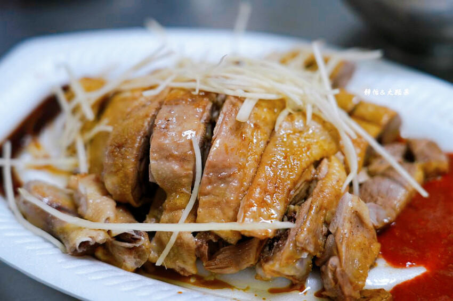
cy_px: 150
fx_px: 855
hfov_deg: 29.7
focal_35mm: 68
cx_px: 226
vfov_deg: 20.0
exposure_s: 1/80
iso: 1250
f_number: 4
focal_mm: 68
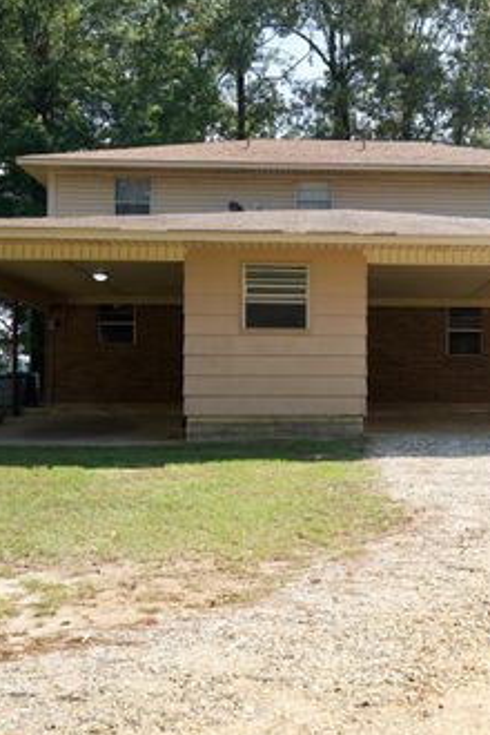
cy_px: 366
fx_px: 1082
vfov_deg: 37.5
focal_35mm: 53
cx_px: 368
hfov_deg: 25.2
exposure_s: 1/400
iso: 100
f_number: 4
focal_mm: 35
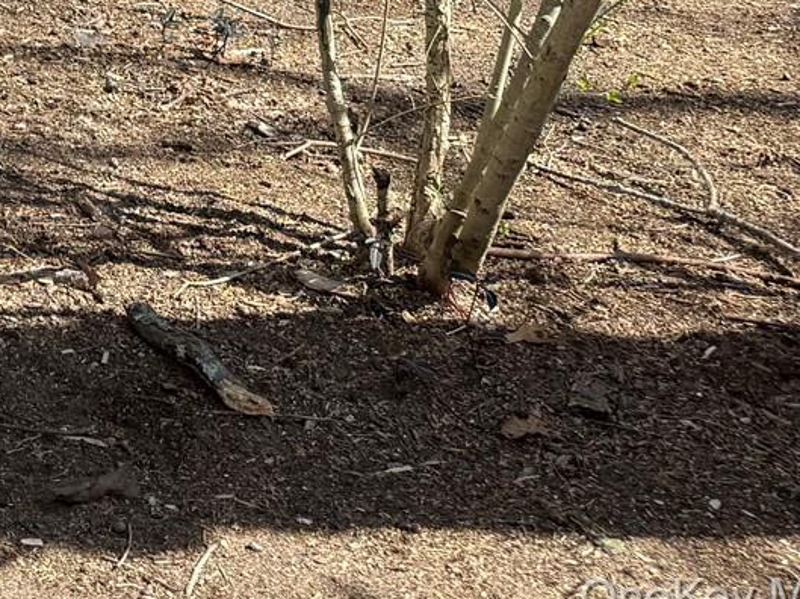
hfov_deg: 17.1
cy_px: -529
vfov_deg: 13.9
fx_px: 2148
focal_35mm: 93
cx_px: -661
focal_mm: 6.76
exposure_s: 1/1385
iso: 80
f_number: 1.78
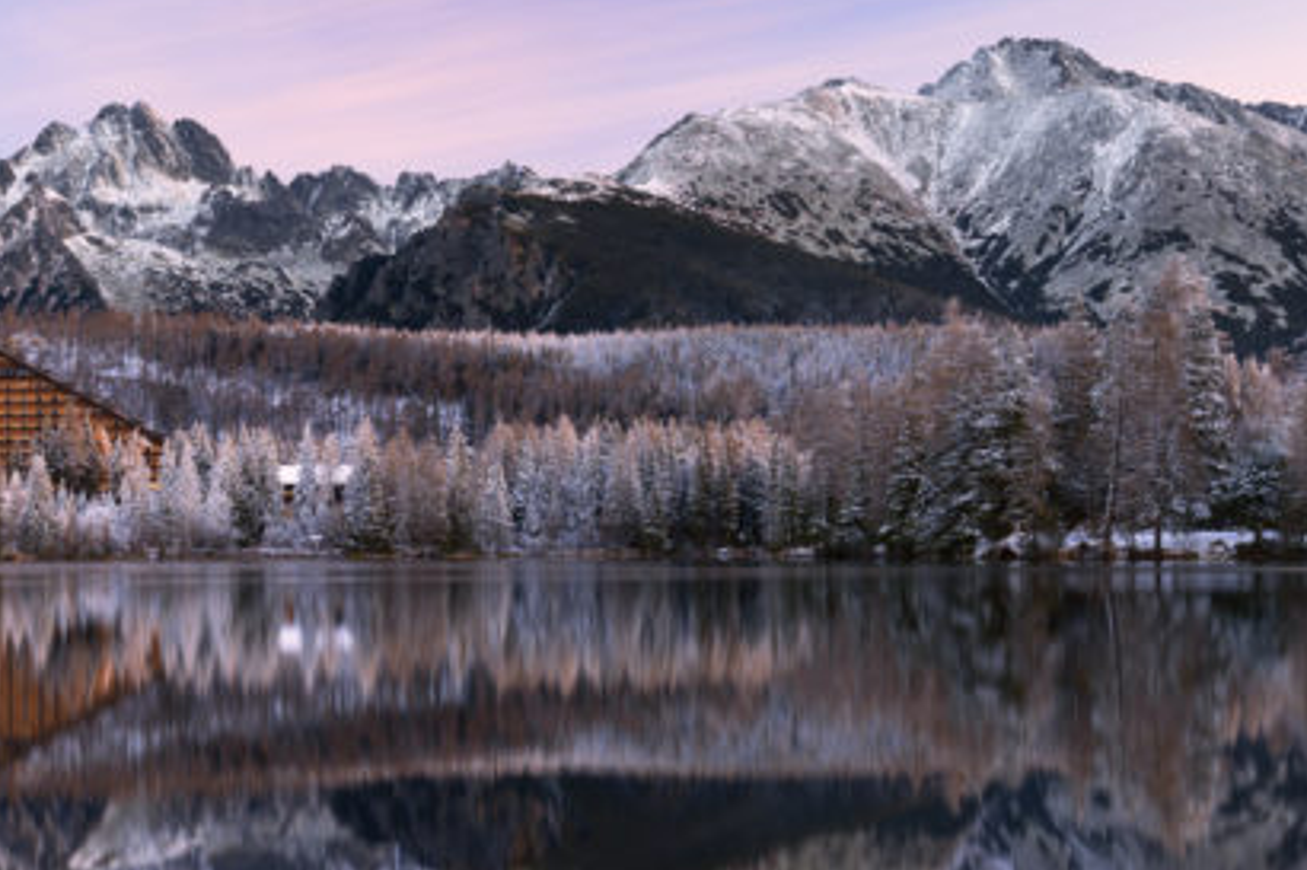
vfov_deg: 21.2
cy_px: 567
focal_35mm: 64
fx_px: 2323
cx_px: 268
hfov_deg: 30.7
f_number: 11
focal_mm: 39
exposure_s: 2
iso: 50
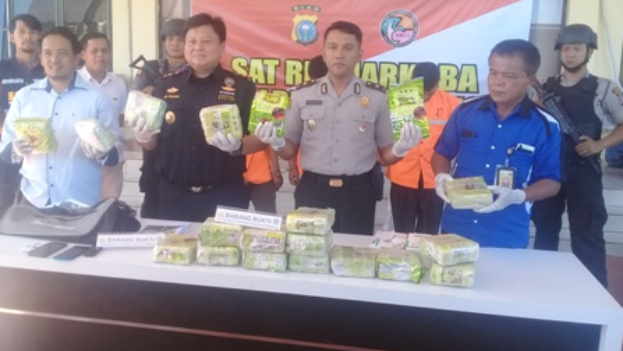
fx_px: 562
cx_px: 311
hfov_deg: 58.0
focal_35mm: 34
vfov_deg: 34.6
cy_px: 139
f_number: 2.2
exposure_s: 1/120
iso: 80
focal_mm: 3.3
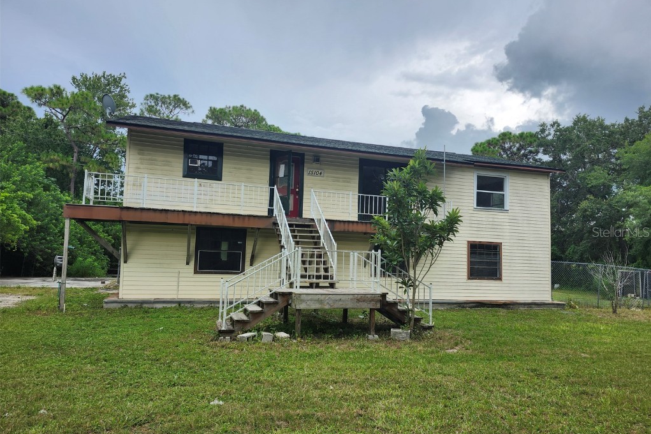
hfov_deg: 73.8
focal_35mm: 24
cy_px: 232
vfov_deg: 53.1
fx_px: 434
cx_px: 326
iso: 25
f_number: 1.8
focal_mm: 5.54
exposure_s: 1/535
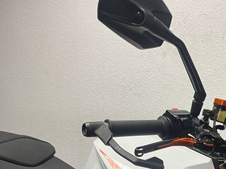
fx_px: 339
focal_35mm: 52
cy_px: 139
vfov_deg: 27.4
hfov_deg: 34.5
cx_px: 209
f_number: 1.6
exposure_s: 1/50
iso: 100
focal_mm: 5.1
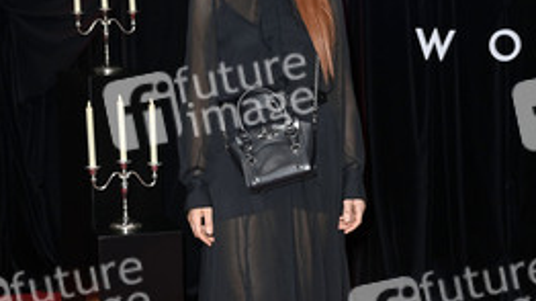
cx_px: 268
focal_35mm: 88
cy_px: 205
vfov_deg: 13.7
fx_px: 1250
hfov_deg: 24.2
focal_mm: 55
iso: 1250
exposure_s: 1/250
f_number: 5.6
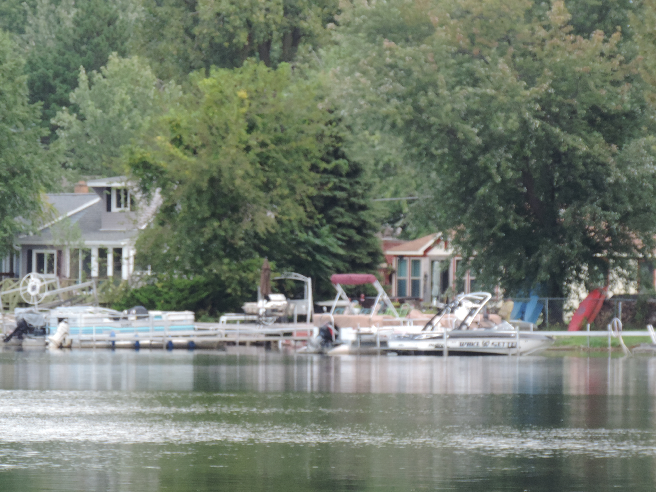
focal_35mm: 488
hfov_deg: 4.1
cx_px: 281
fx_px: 9248
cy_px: 263
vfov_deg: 3.0
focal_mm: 71.3
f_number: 4.8
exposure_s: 1/250
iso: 220
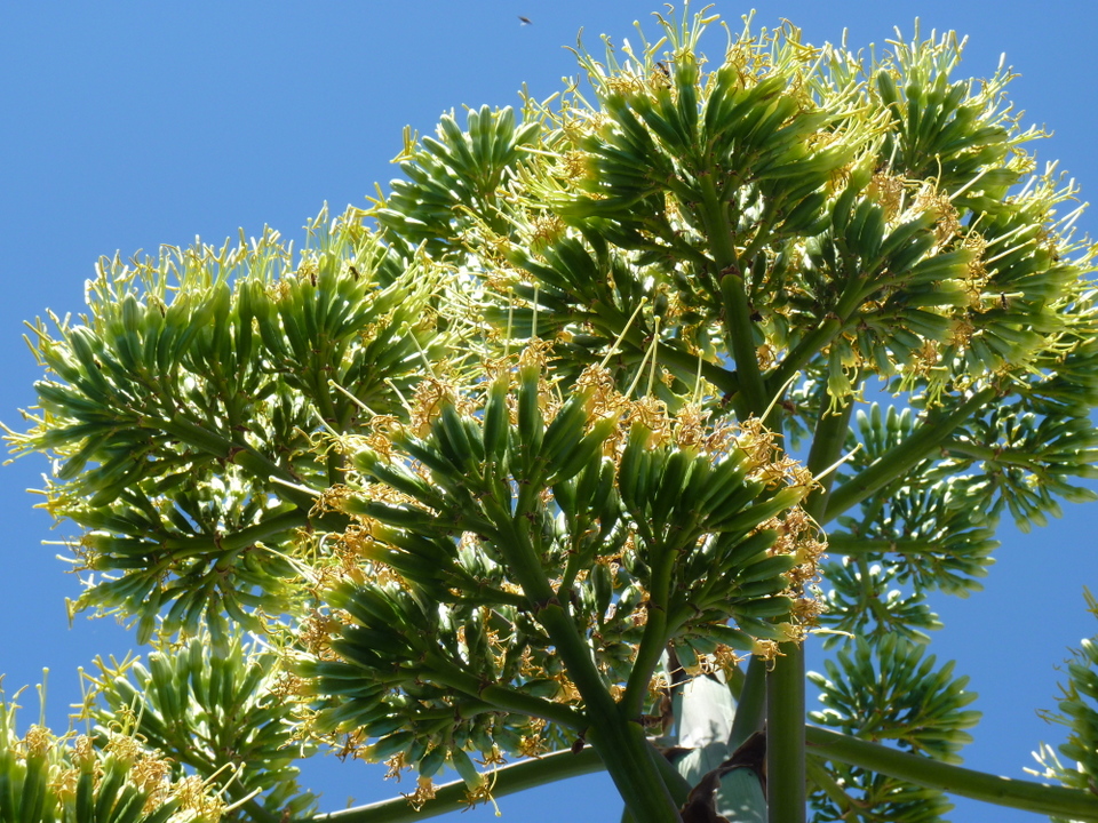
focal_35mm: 129
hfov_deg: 15.3
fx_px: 4092
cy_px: 412
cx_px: 549
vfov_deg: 11.5
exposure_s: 1/320
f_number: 5
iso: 100
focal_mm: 23
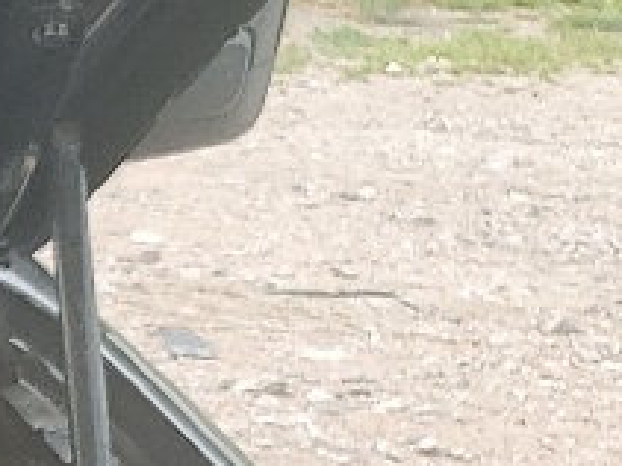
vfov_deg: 7.0
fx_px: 3538
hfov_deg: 8.1
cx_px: -1406
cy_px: 1251
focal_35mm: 197
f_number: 1.5
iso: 50
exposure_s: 1/833
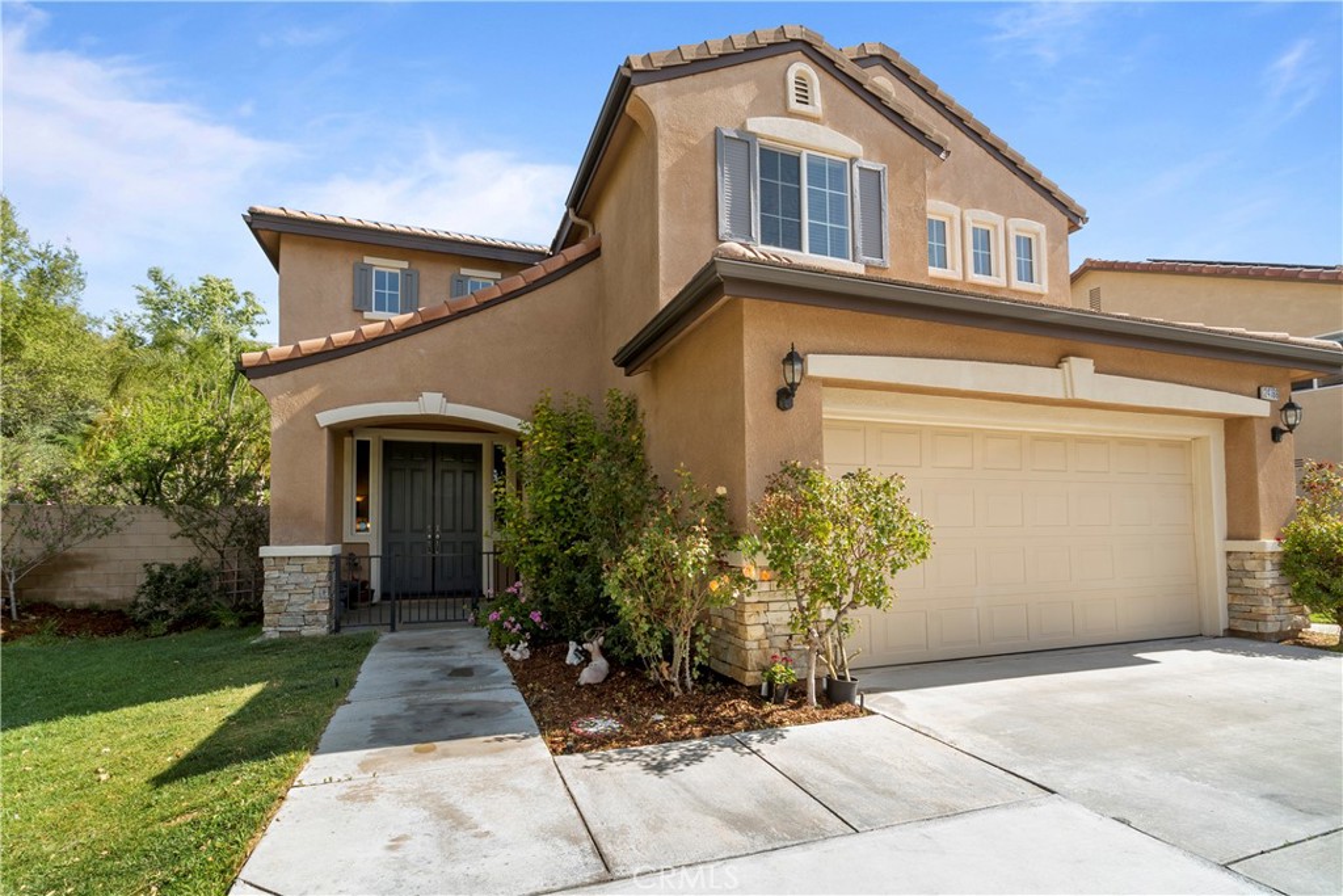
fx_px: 597
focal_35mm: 16
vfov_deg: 73.8
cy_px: 448
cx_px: 672
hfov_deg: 96.7
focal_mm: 16
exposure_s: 1/250
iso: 250
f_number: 11
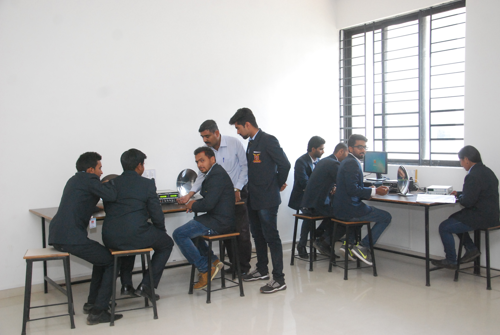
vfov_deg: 33.5
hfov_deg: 48.4
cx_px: 254
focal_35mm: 40
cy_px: 167
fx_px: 557
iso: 1600
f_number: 5.6
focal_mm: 26
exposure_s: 1/125
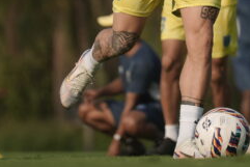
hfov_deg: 4.2
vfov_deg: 2.8
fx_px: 3377
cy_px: -62
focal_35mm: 486
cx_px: 207
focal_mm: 168
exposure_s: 1/1600
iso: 80
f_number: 2.8
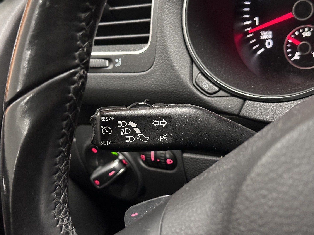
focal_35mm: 48
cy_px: 118
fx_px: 435
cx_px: 157
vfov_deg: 30.3
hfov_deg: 39.7
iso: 640
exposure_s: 1/20
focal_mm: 6.86
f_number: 1.78
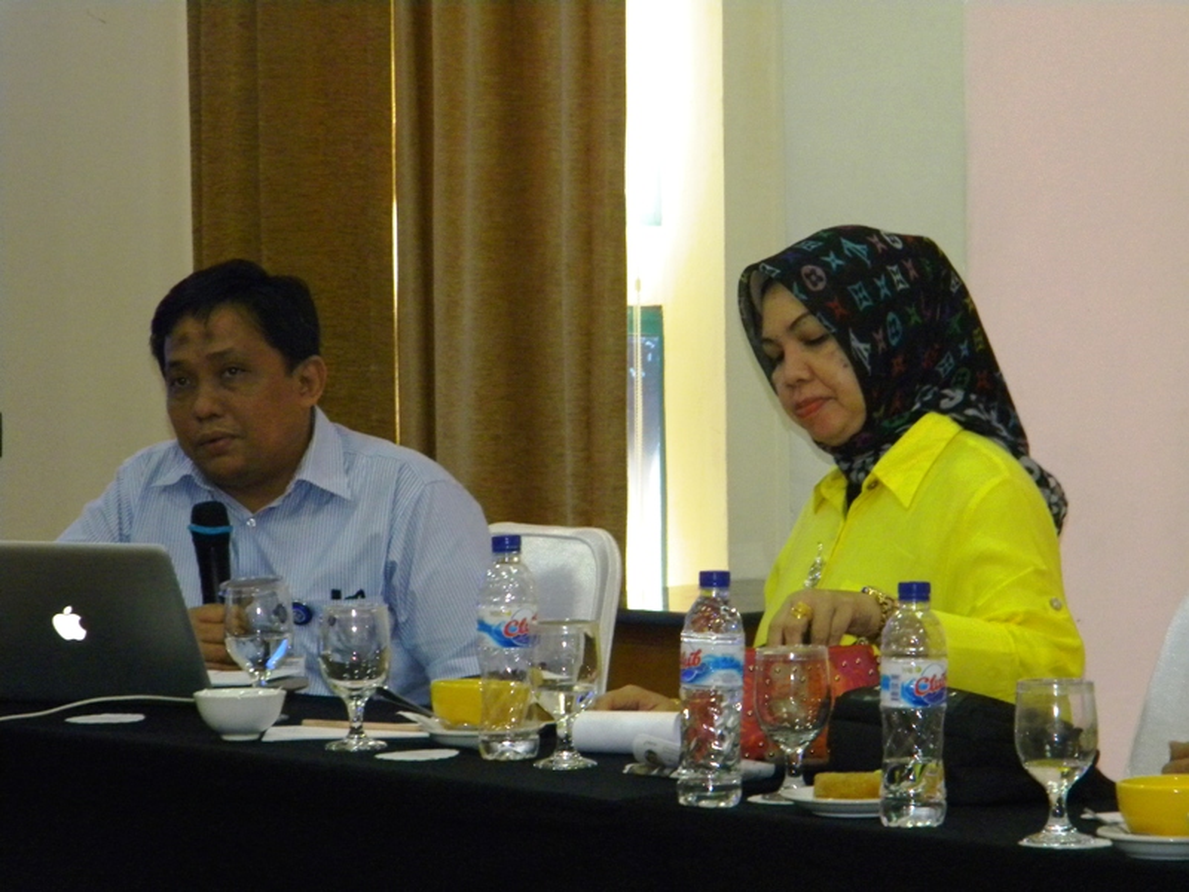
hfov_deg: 10.8
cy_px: 446
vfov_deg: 8.1
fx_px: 6286
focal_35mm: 183
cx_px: 594
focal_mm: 33.1
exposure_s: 1/30
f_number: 5.2
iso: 500
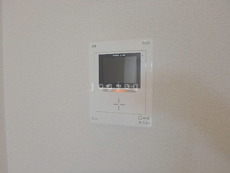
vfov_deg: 63.4
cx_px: 115
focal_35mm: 21
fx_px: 140
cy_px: 86
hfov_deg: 79.0
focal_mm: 3.7
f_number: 3.5
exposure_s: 1/40
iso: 200
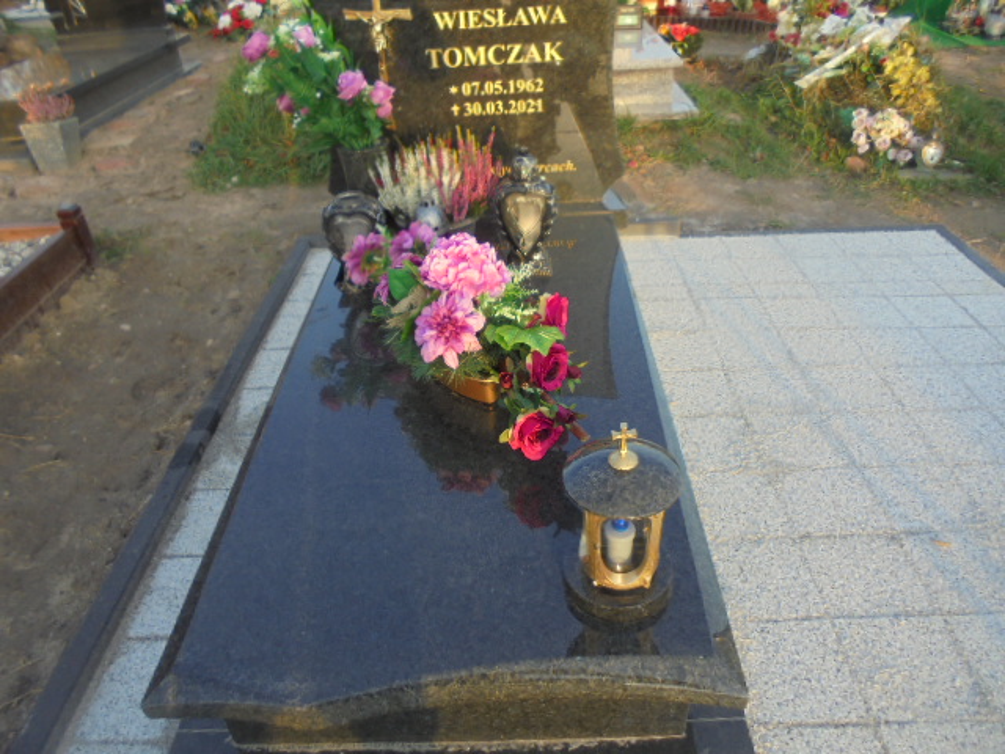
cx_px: 502
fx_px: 755
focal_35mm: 26
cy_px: 377
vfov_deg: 53.1
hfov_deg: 67.3
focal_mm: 4.6
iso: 100
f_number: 3.5
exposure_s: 1/125
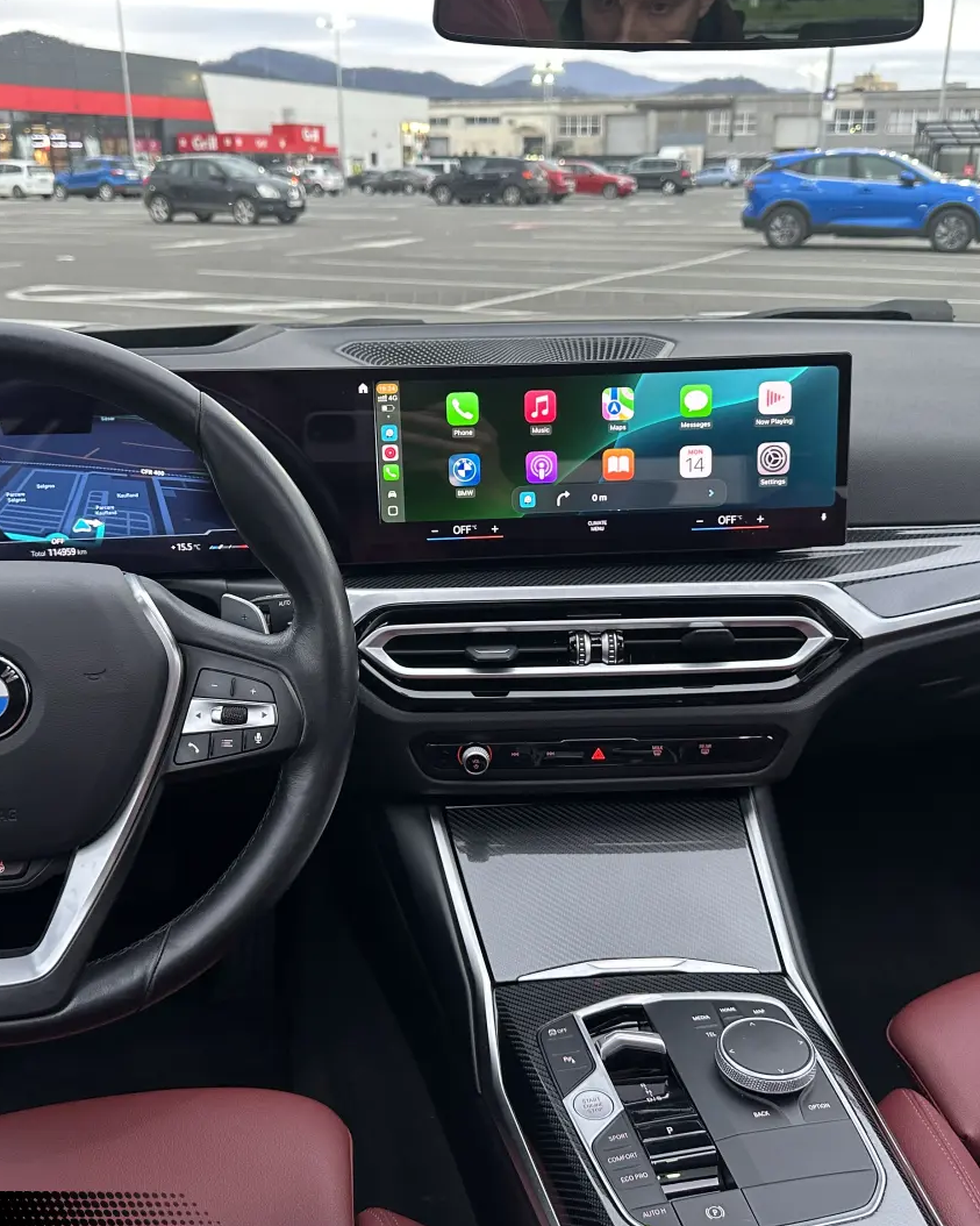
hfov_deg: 45.8
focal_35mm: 32
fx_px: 1160
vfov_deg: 55.7
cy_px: 621
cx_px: 487
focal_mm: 6.86
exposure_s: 1/49
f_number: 1.78
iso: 250
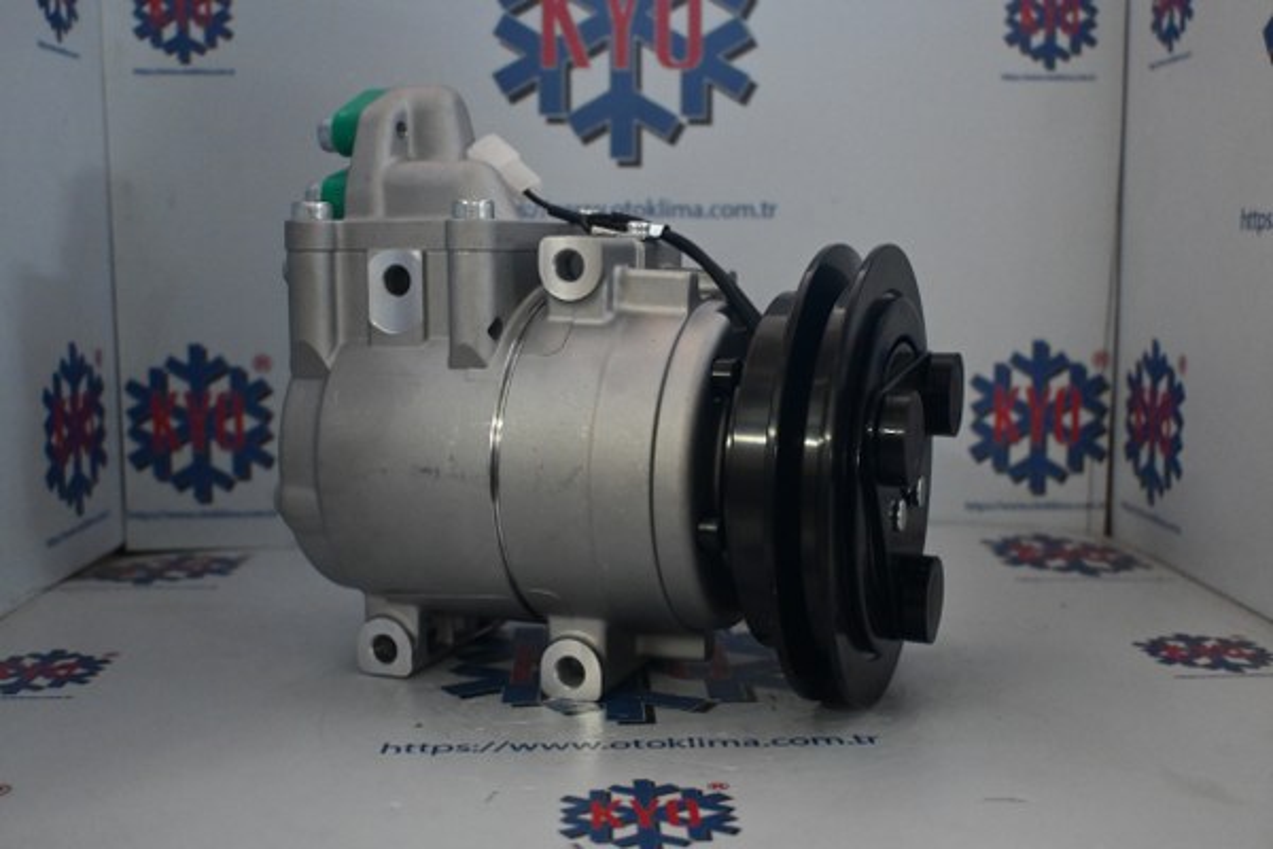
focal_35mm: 39
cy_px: 424
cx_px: 636
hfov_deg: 49.6
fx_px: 1379
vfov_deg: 34.2
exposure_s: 1/60
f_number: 4.5
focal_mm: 26
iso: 3600
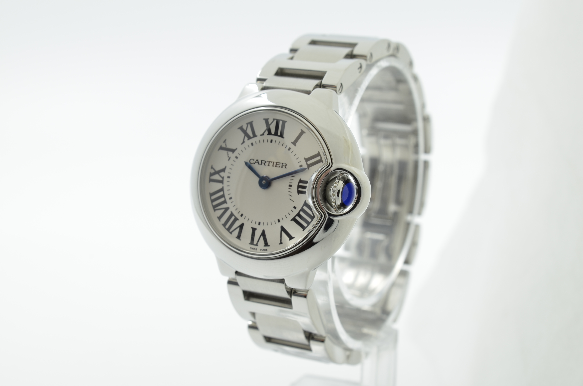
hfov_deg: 33.5
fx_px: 970
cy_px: 193
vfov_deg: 22.5
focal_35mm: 60
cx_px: 292
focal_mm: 40
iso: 160
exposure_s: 1/15
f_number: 13
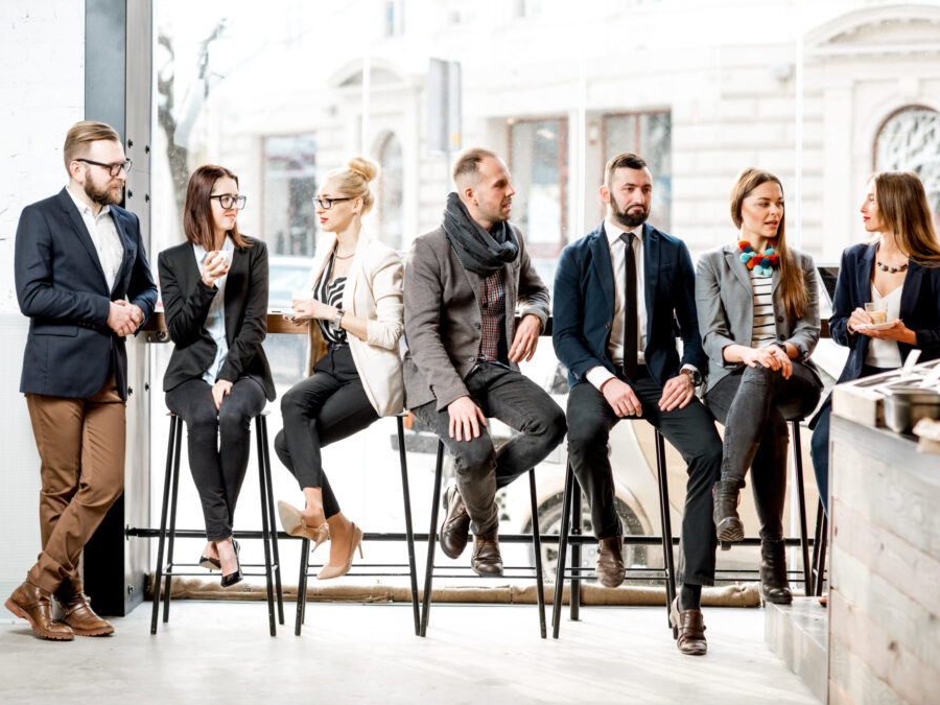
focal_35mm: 93
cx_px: 487
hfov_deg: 21.1
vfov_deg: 15.9
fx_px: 2525
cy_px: 356
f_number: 2.8
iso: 200
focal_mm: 85
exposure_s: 1/200
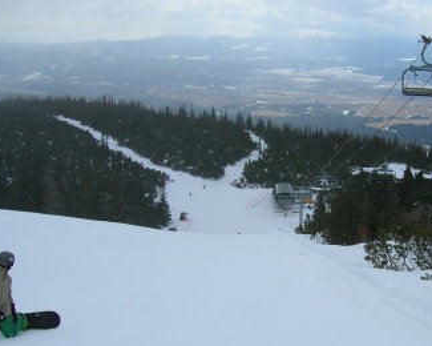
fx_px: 626
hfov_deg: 37.4
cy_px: 196
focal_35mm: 49
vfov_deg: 30.8
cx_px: 310
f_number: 4.9
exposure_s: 1/604
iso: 50
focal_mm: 5.7
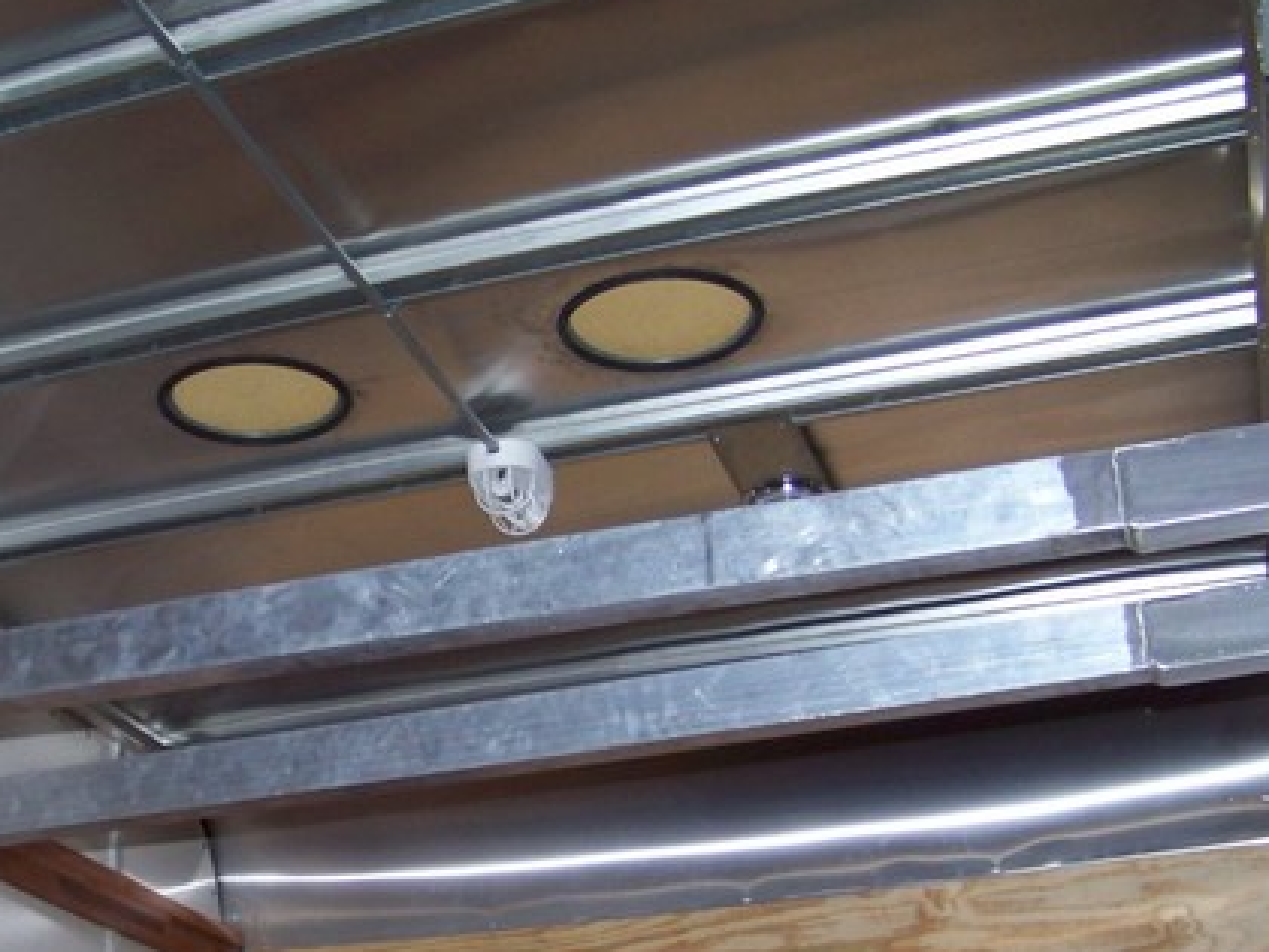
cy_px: 724
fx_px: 2200
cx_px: 381
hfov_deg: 31.8
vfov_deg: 24.1
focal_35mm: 60
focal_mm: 5.85
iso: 200
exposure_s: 1/30
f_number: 2.8
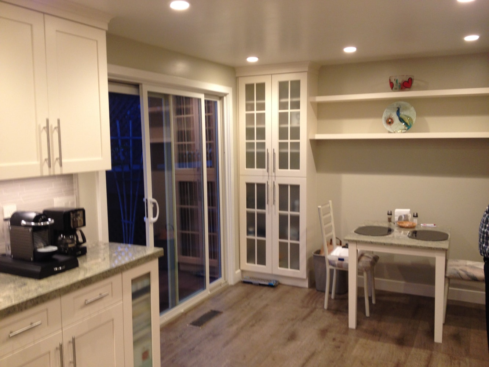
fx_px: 494
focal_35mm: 35
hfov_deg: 52.6
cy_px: 184
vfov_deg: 40.7
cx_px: 244
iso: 80
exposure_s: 1/20
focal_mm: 4.28
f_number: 2.4
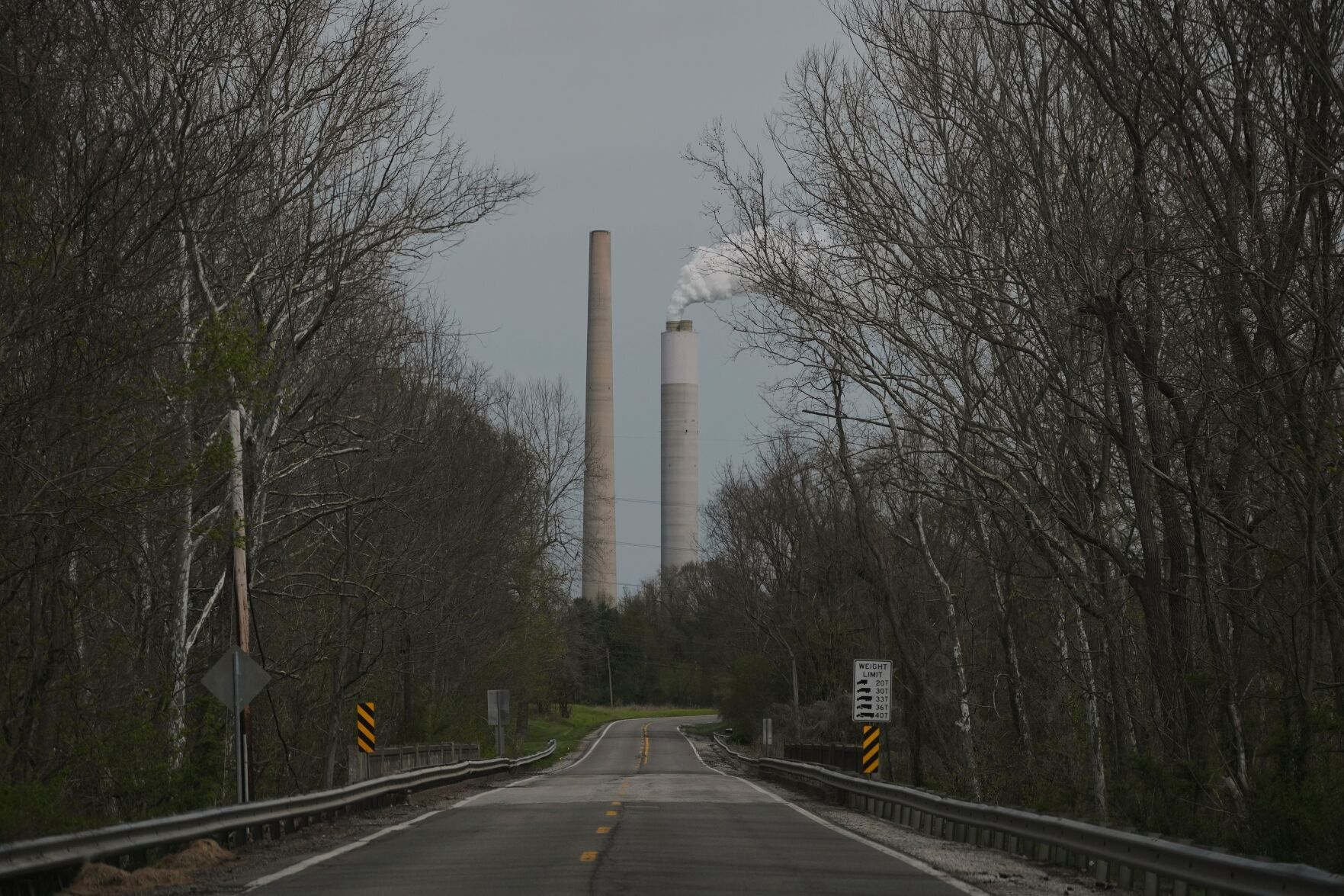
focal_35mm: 100
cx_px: 672
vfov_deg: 13.7
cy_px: 448
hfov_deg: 20.4
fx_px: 3733
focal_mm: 100
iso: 1600
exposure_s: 1/4000
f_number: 4.5
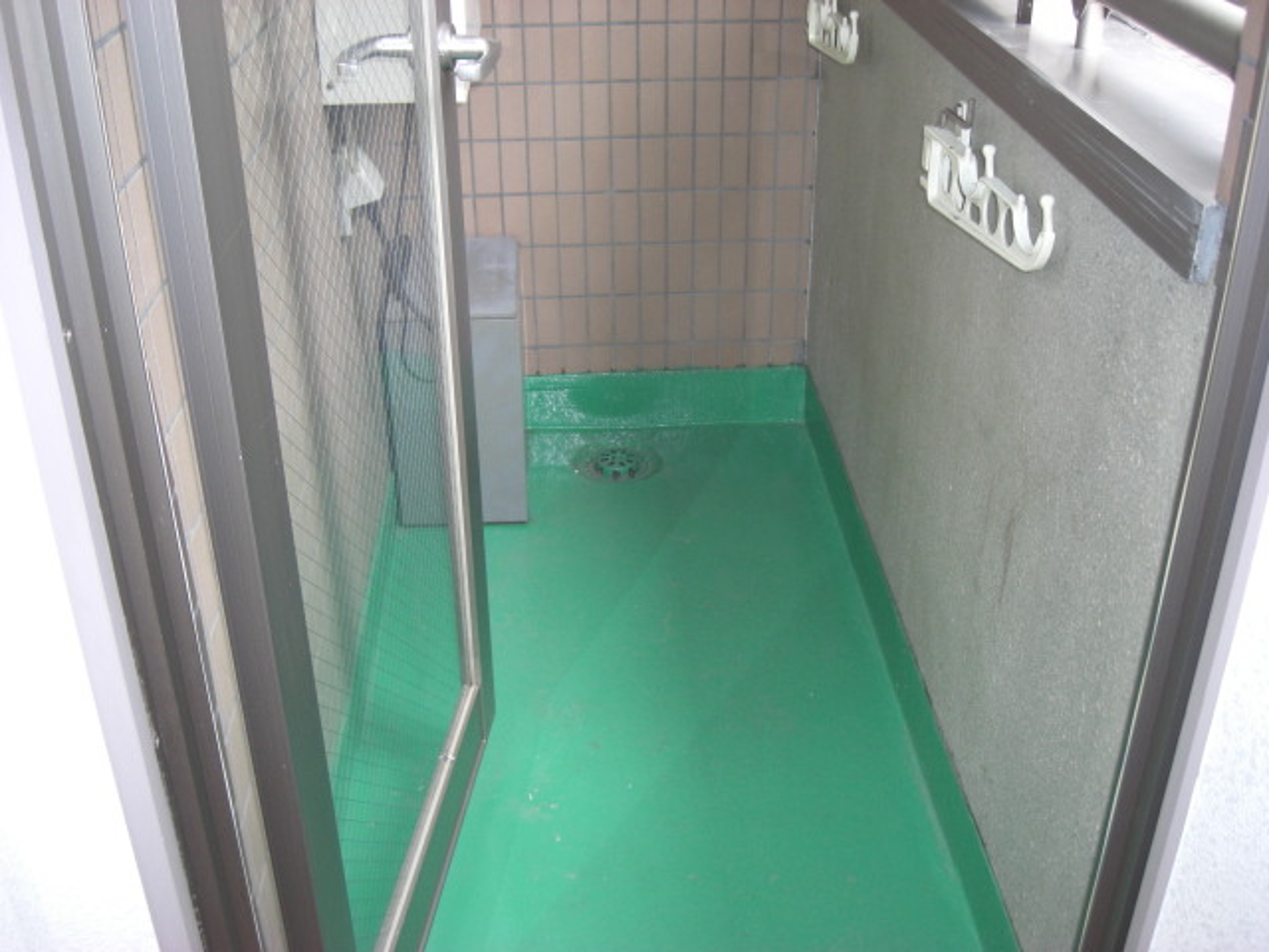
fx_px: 1393
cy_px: 476
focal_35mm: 38
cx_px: 634
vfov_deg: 37.7
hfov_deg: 49.0
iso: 200
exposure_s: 1/60
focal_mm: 7.9
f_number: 2.8
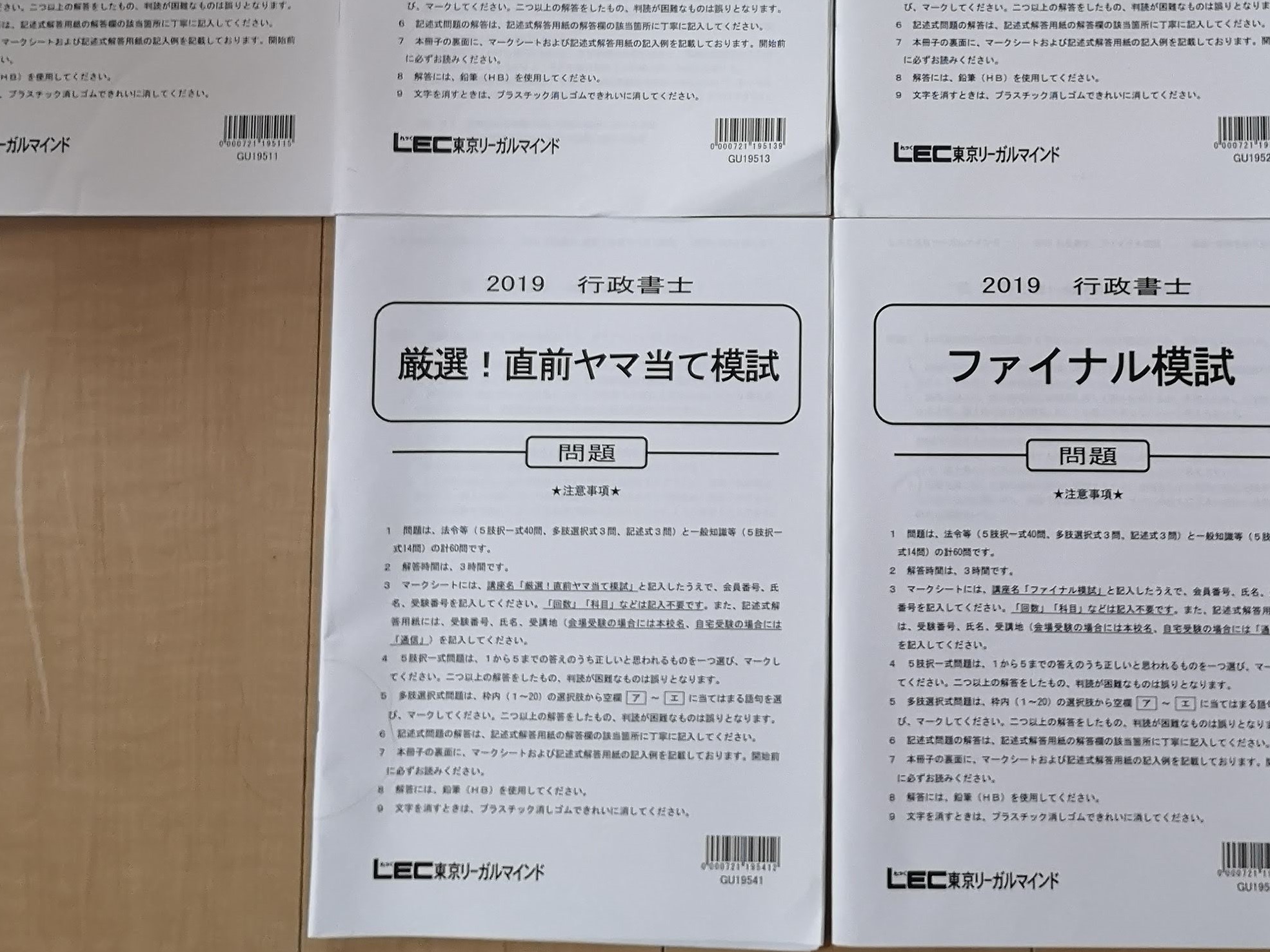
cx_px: 850
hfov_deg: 37.8
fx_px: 1835
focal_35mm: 50
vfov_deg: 28.5
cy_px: 198
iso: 250
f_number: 1.8
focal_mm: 3.95
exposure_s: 1/33.3
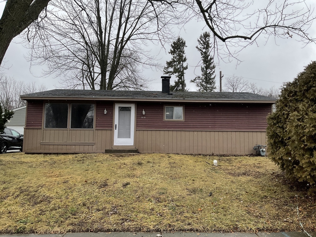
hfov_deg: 61.7
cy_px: 118
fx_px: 265
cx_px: 158
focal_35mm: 29
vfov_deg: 48.2
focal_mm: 3
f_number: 1.8
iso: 16
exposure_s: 1/289
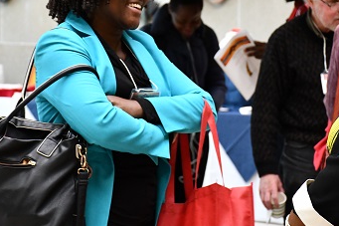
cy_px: 79
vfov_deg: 7.0
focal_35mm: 197
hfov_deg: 10.4
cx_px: 229
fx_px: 1854
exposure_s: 1/160
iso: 3200
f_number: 5
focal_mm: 75
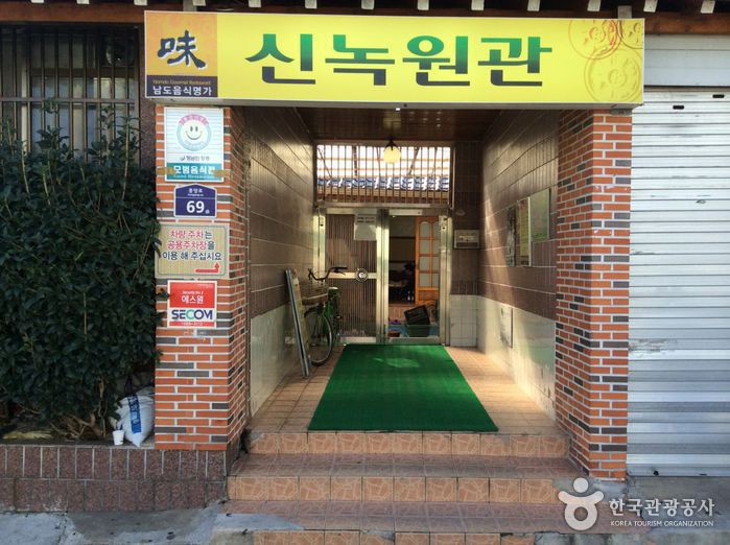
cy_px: 272
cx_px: 365
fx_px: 695
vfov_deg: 42.8
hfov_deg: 55.4
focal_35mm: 33
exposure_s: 1/271
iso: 32
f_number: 2.4
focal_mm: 3.3
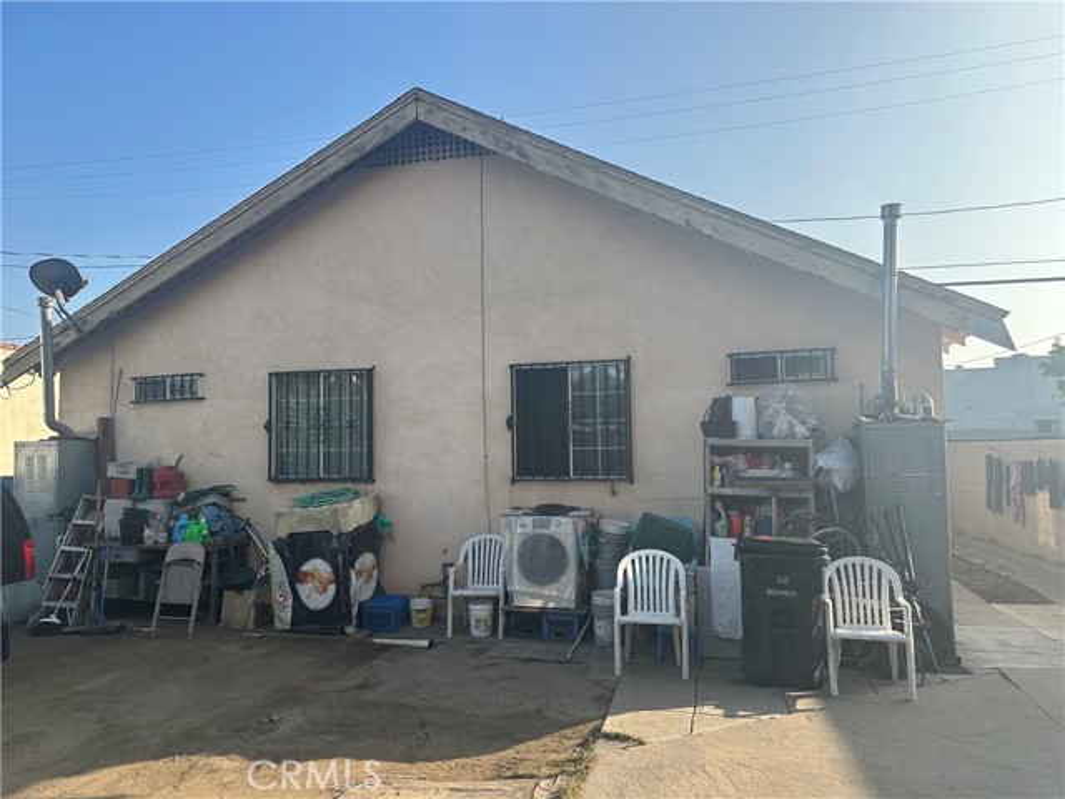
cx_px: 532
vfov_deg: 56.8
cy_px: 400
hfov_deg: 71.6
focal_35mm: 24
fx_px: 738
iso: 80
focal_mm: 6.86
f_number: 1.78
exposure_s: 1/2469
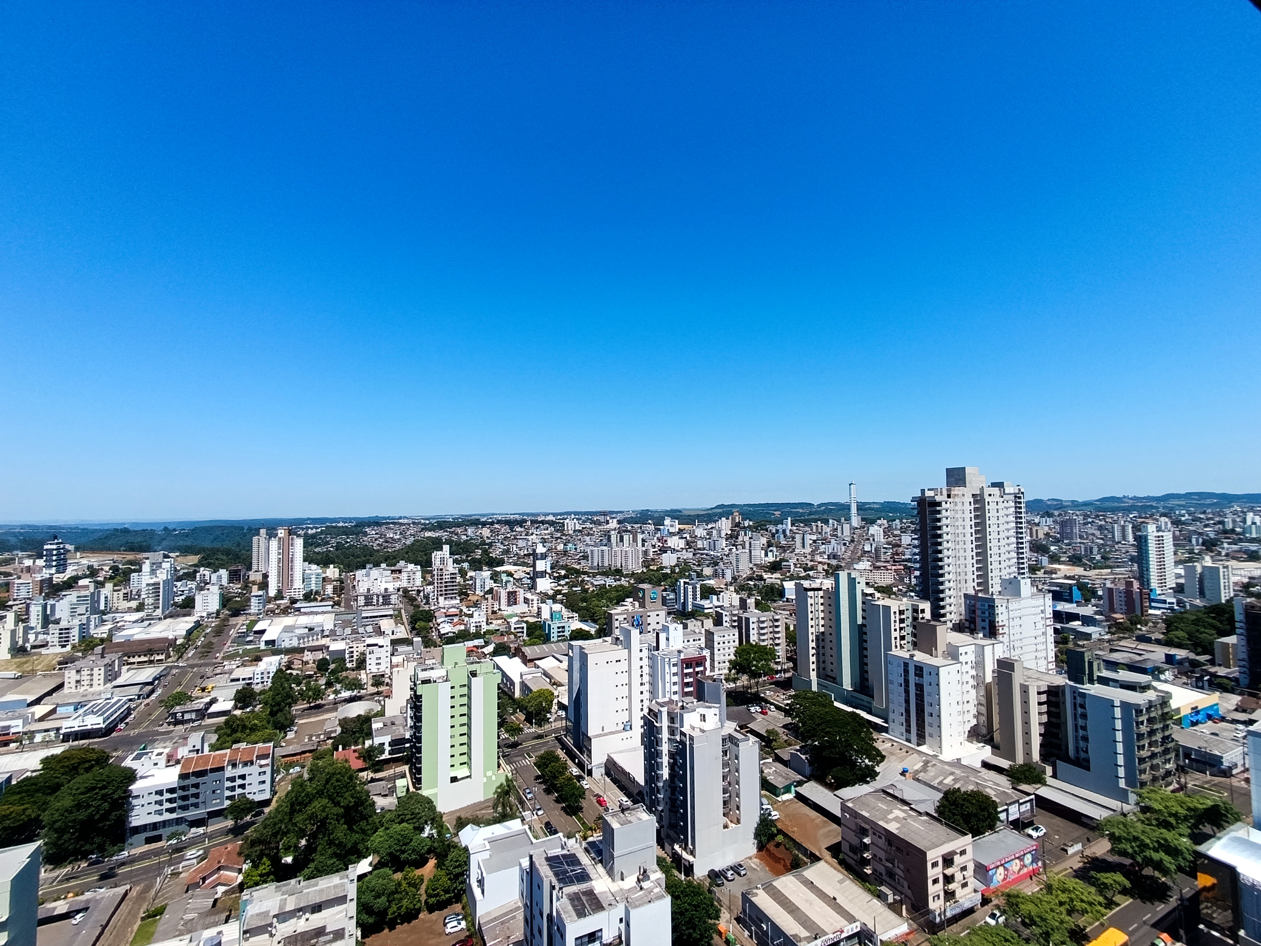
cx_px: 630
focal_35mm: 16
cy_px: 473
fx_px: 583
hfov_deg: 94.5
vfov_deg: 78.1
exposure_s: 1/1060
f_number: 2.2
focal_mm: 1.65
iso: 50
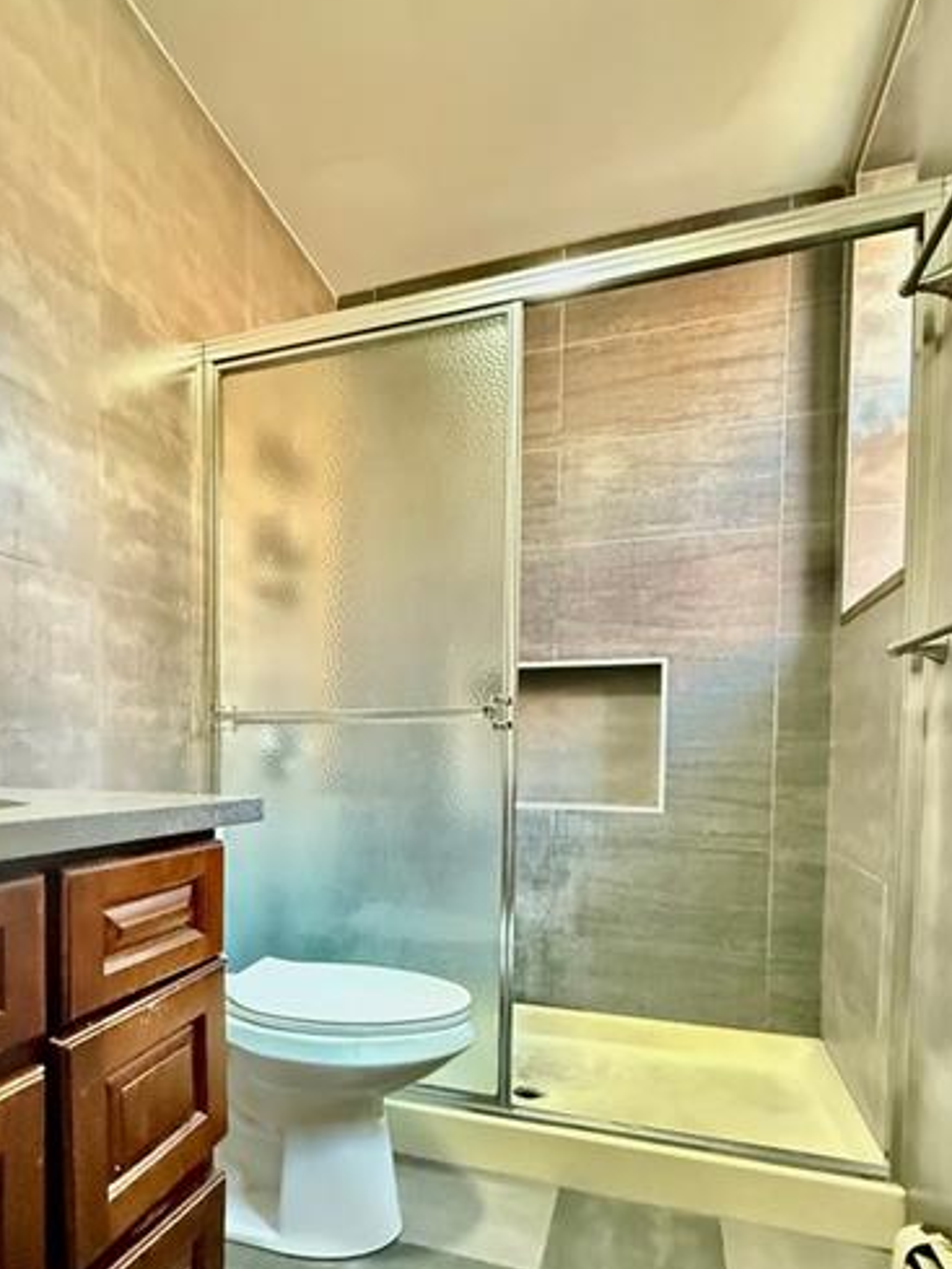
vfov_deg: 75.1
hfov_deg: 60.1
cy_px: 789
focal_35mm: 22
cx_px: 342
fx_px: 806
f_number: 2.2
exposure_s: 1/30
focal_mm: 2.22
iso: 1250
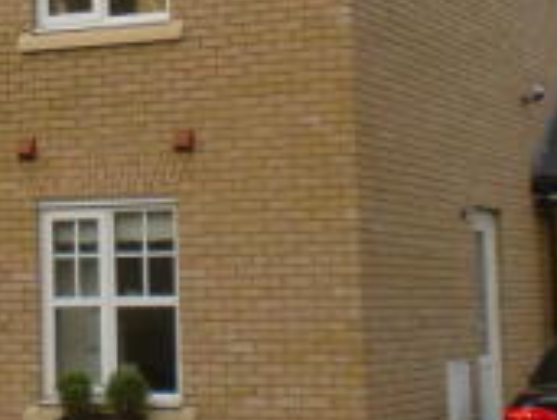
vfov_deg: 12.4
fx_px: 1919
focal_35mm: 119
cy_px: 31
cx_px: -18
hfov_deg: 16.1
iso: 64
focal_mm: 6.3
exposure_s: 1/320
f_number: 3.1
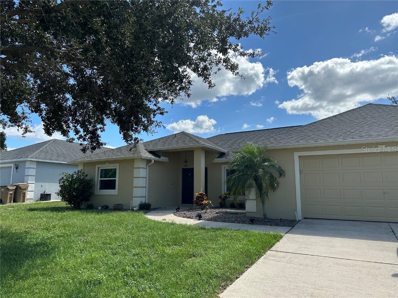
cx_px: 199
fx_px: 276
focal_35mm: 24
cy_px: 149
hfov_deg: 71.6
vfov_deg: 56.8
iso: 80
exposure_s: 1/4545
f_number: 1.78
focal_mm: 6.86
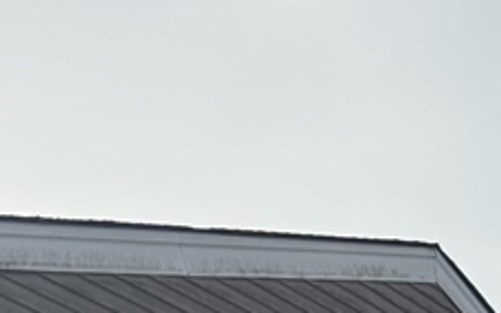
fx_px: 1556
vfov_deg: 9.8
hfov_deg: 17.7
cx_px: -39
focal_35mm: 114
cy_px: 797
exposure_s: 1/8130
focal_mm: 6.76
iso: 100
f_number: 1.78
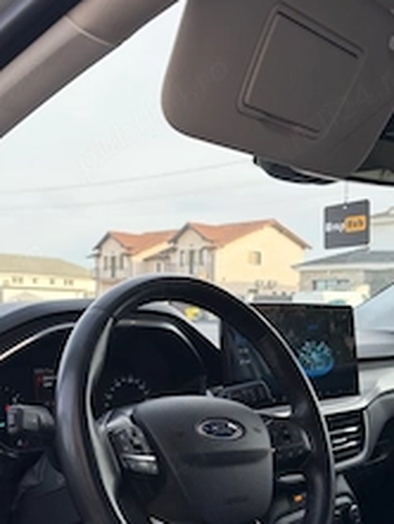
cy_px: 330
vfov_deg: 40.1
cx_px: 199
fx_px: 713
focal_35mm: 47
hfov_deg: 30.9
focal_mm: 5.96
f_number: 1.6
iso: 50
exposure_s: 1/571
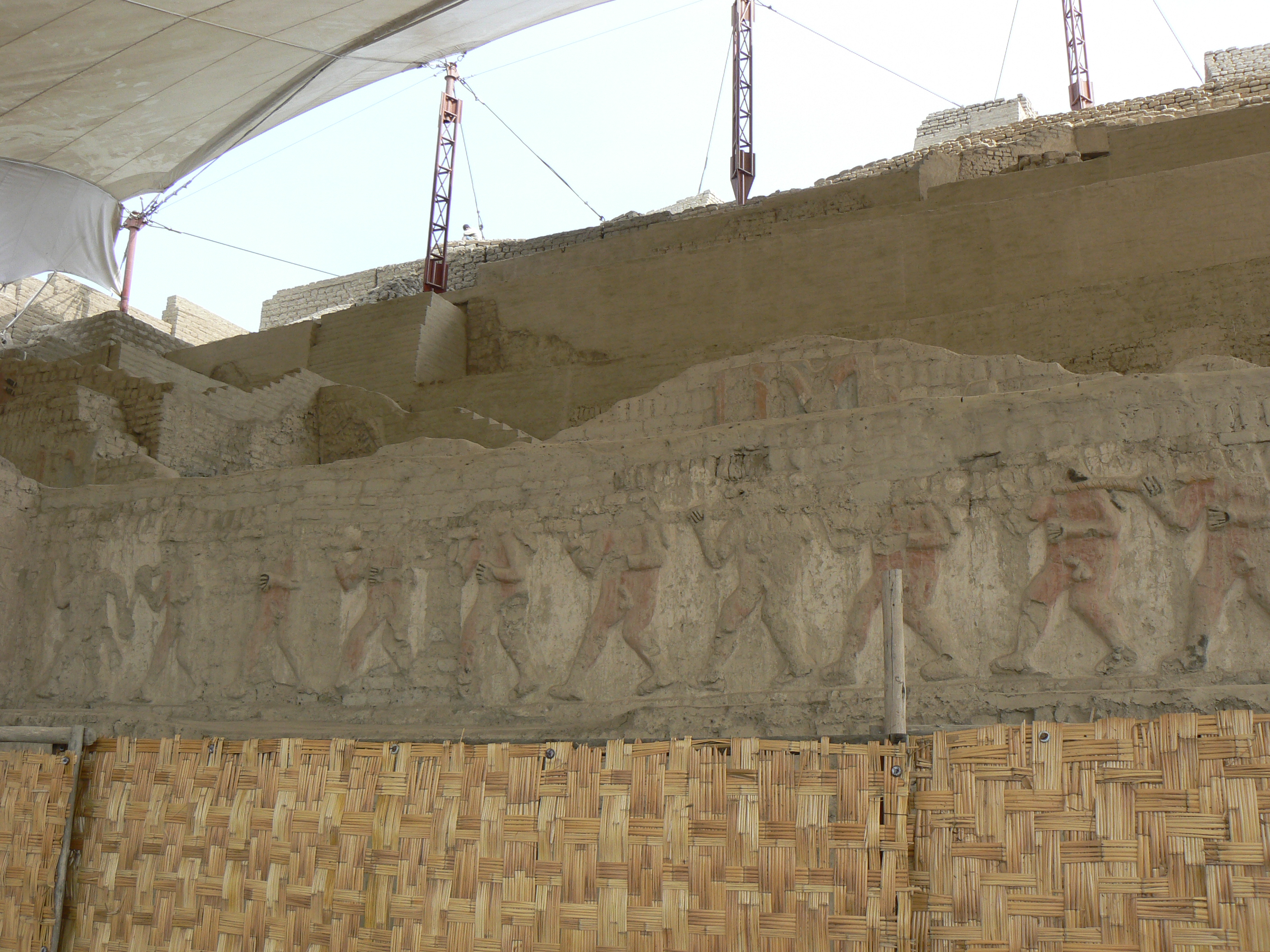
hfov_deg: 51.4
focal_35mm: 36
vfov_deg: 39.7
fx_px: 1321
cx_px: 635
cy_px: 476
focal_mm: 6
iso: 80
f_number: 5.6
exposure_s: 1/250
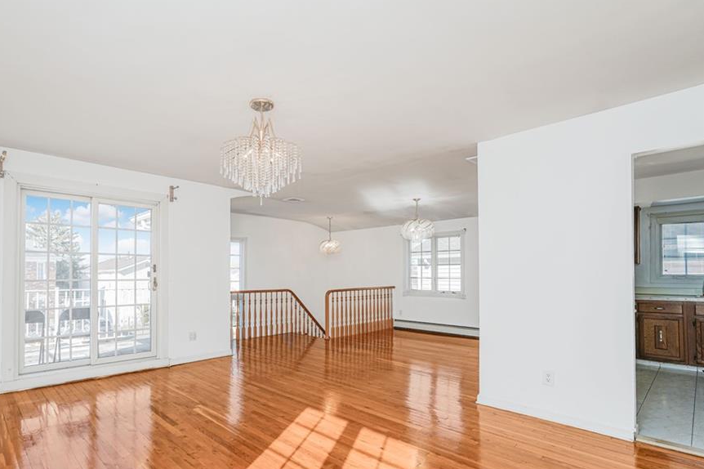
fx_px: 371
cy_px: 261
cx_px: 292
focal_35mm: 19
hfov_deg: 86.1
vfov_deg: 64.3
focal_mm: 16
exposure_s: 1/60
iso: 50
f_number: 5.6
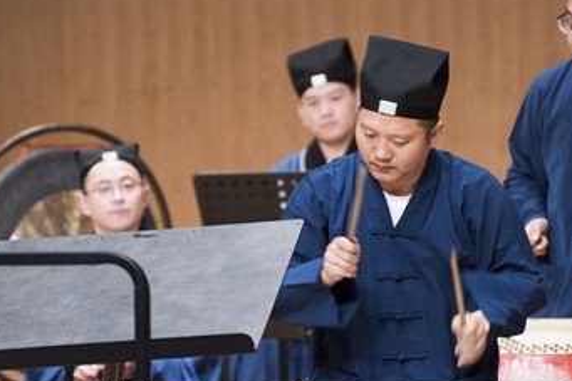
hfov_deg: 4.5
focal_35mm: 458
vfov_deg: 3.0
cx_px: 335
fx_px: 7273
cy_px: 226
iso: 2000
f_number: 5.6
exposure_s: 1/125
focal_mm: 300
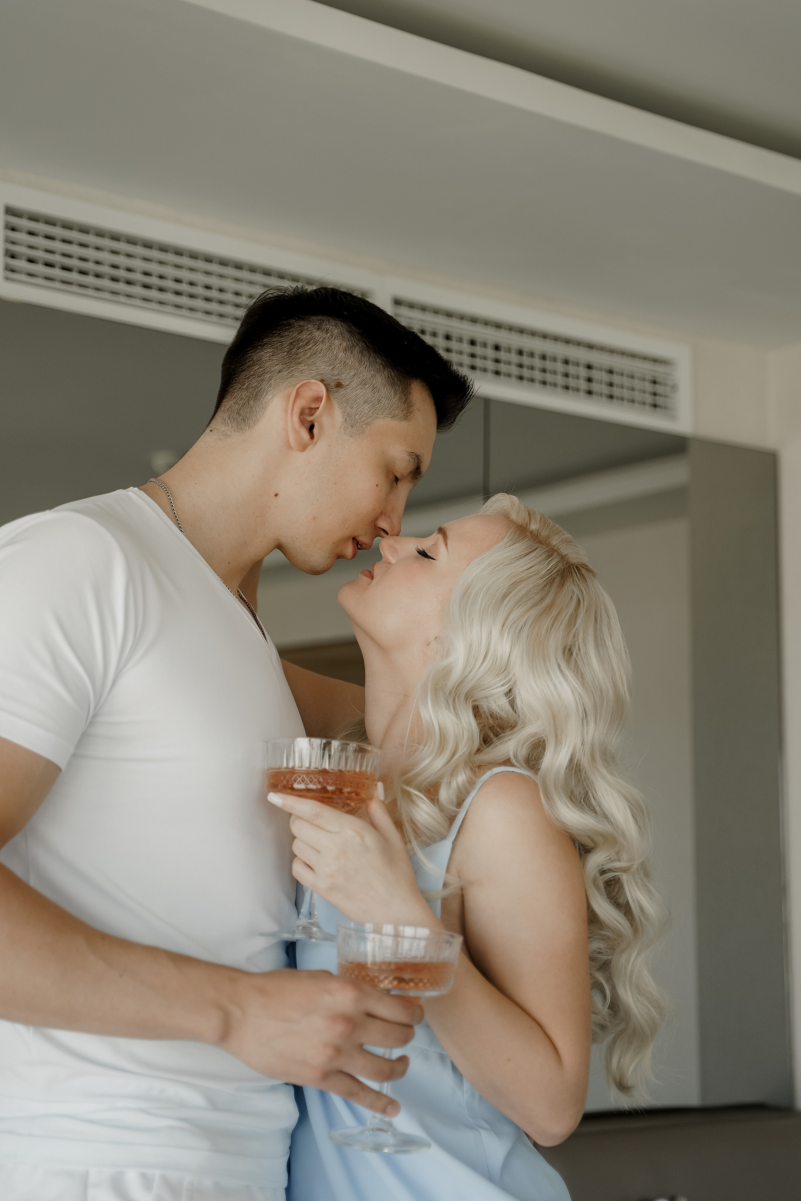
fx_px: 1769
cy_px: 600
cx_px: 400
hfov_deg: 25.5
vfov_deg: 37.5
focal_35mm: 53
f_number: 2.8
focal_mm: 53
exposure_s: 1/500
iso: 640
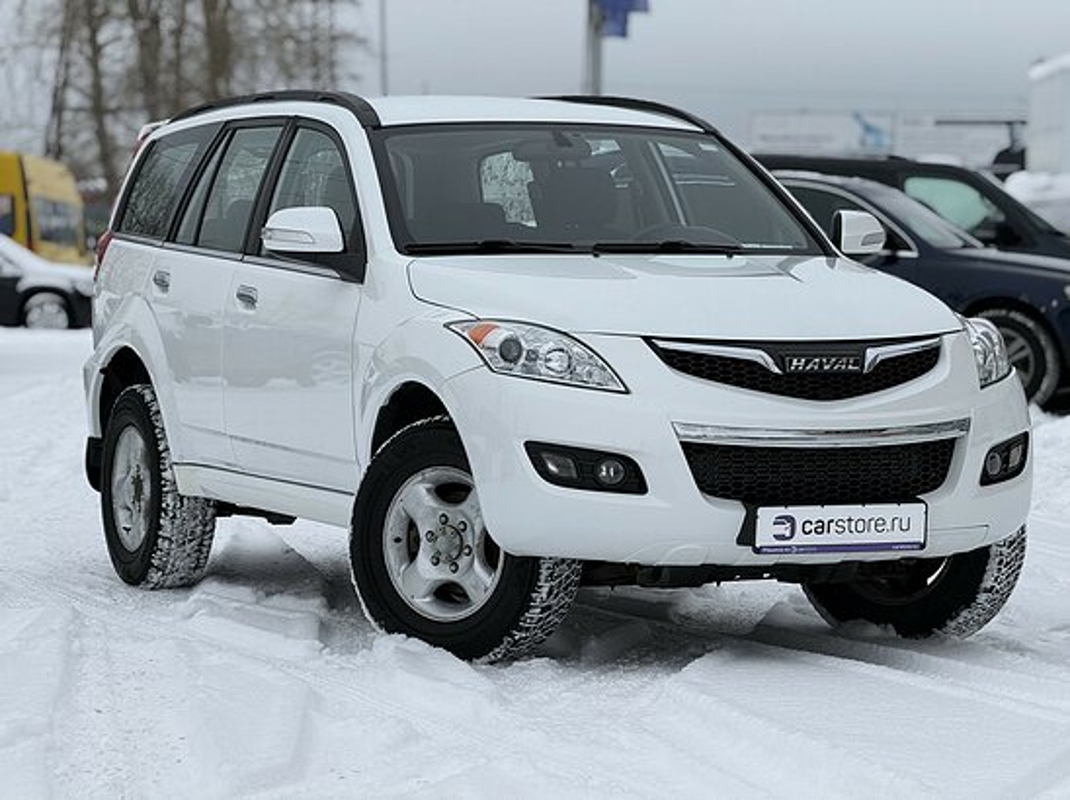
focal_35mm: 120
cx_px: 535
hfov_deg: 16.4
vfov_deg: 12.3
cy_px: 400
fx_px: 3706
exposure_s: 1/1513
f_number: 2.8
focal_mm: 15.66
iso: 64
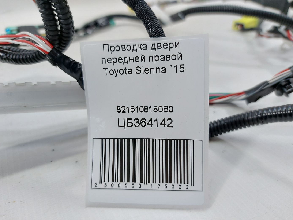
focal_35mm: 24
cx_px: 146
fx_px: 203
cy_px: 110
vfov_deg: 56.8
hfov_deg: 71.6
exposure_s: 1/50
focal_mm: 5.23
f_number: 1.8
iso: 64
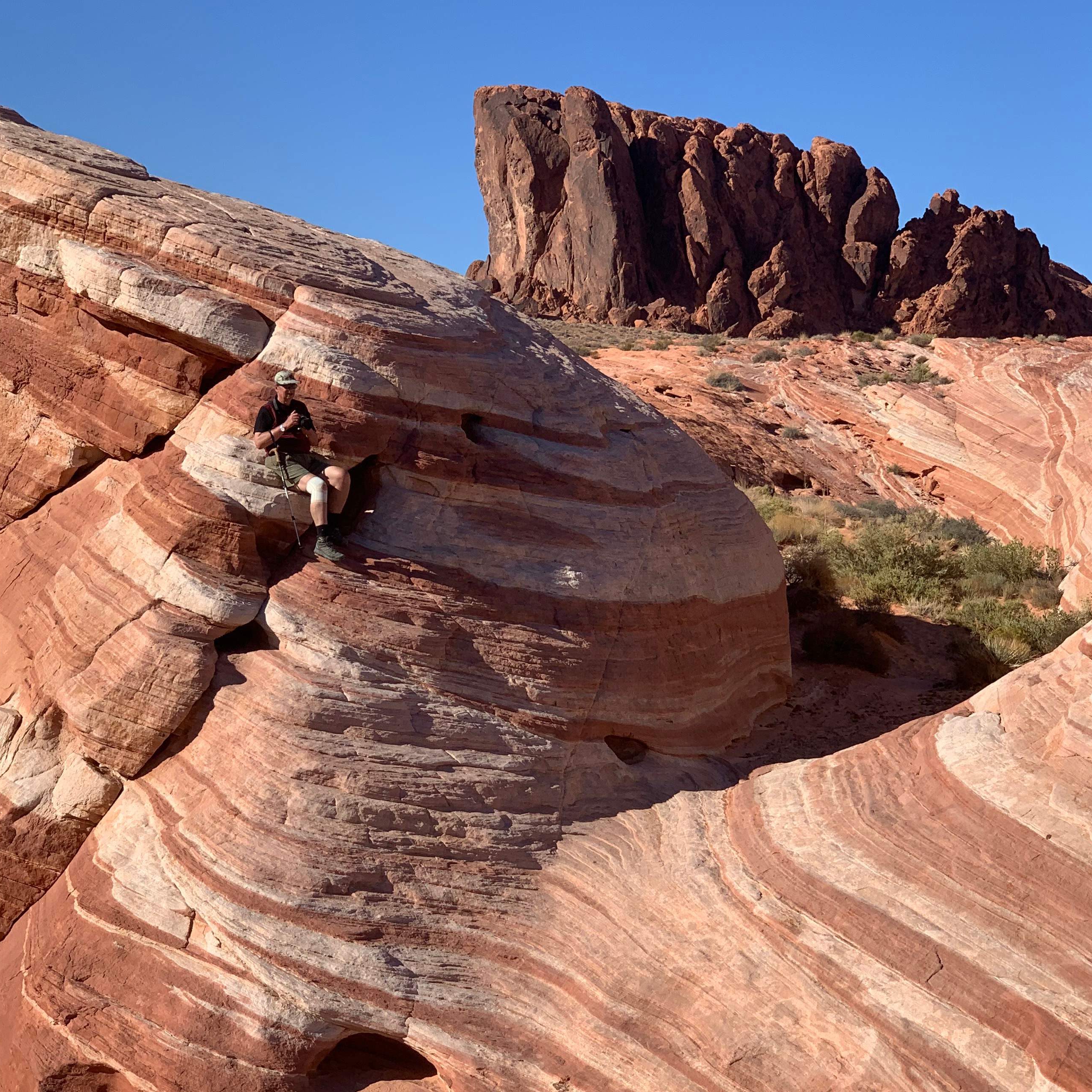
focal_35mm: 72
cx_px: 501
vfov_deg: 23.9
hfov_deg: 24.0
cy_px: 699
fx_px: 2570
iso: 16
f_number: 2.4
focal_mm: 6
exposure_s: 1/1597
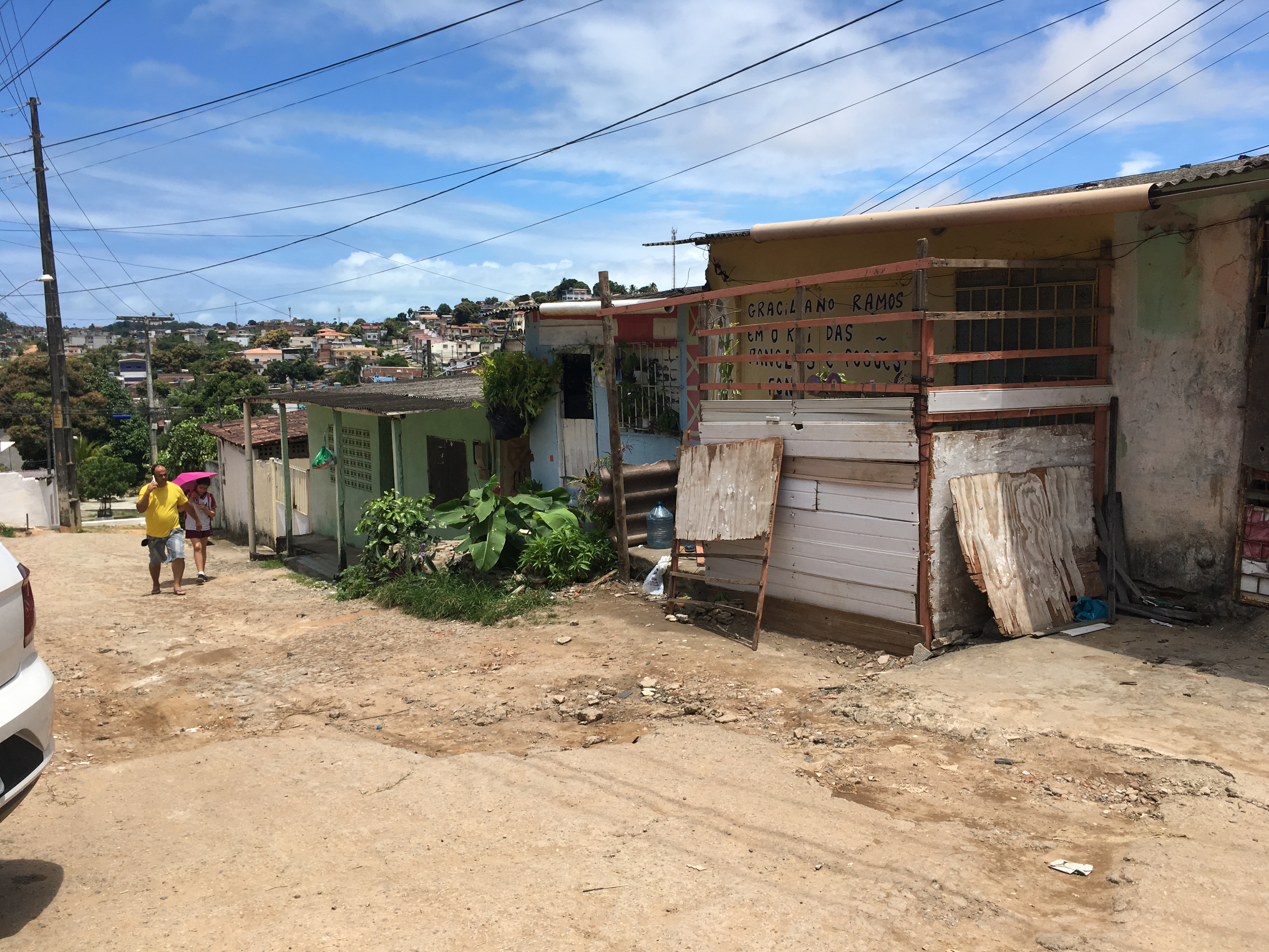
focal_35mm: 29
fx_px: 1063
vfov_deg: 48.2
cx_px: 634
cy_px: 476
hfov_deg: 61.7
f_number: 2.2
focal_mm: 4.15
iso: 25
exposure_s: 1/1923
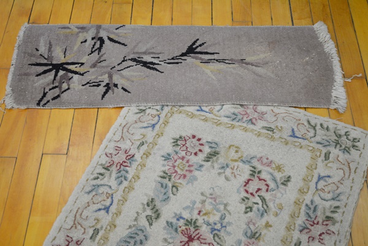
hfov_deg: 33.4
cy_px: 123
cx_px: 184
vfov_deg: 22.6
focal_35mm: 60
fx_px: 613
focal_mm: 40
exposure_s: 1/60
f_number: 5.3
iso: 800
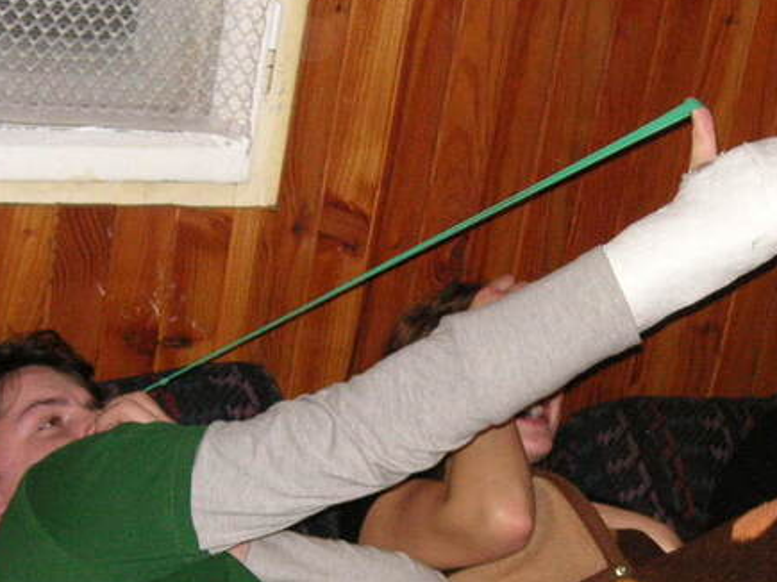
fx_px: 2064
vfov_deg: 16.0
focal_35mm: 92
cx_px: 495
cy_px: 409
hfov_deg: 21.3
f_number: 3.4
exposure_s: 1/45
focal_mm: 8.4
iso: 160
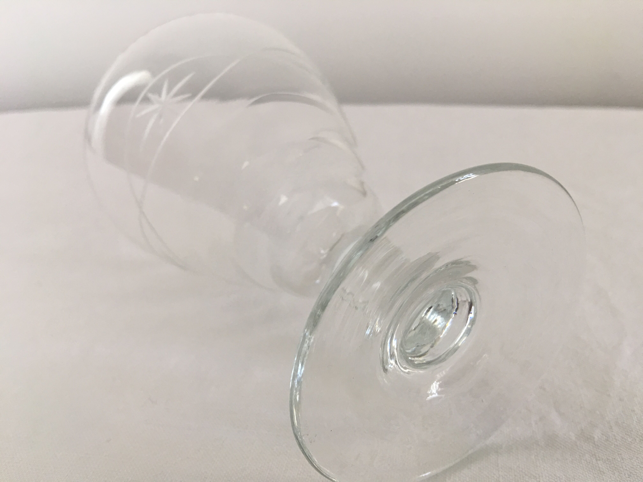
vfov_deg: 48.2
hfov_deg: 61.7
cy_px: 241
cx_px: 322
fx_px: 539
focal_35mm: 29
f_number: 2.2
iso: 32
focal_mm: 4.15
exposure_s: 1/33
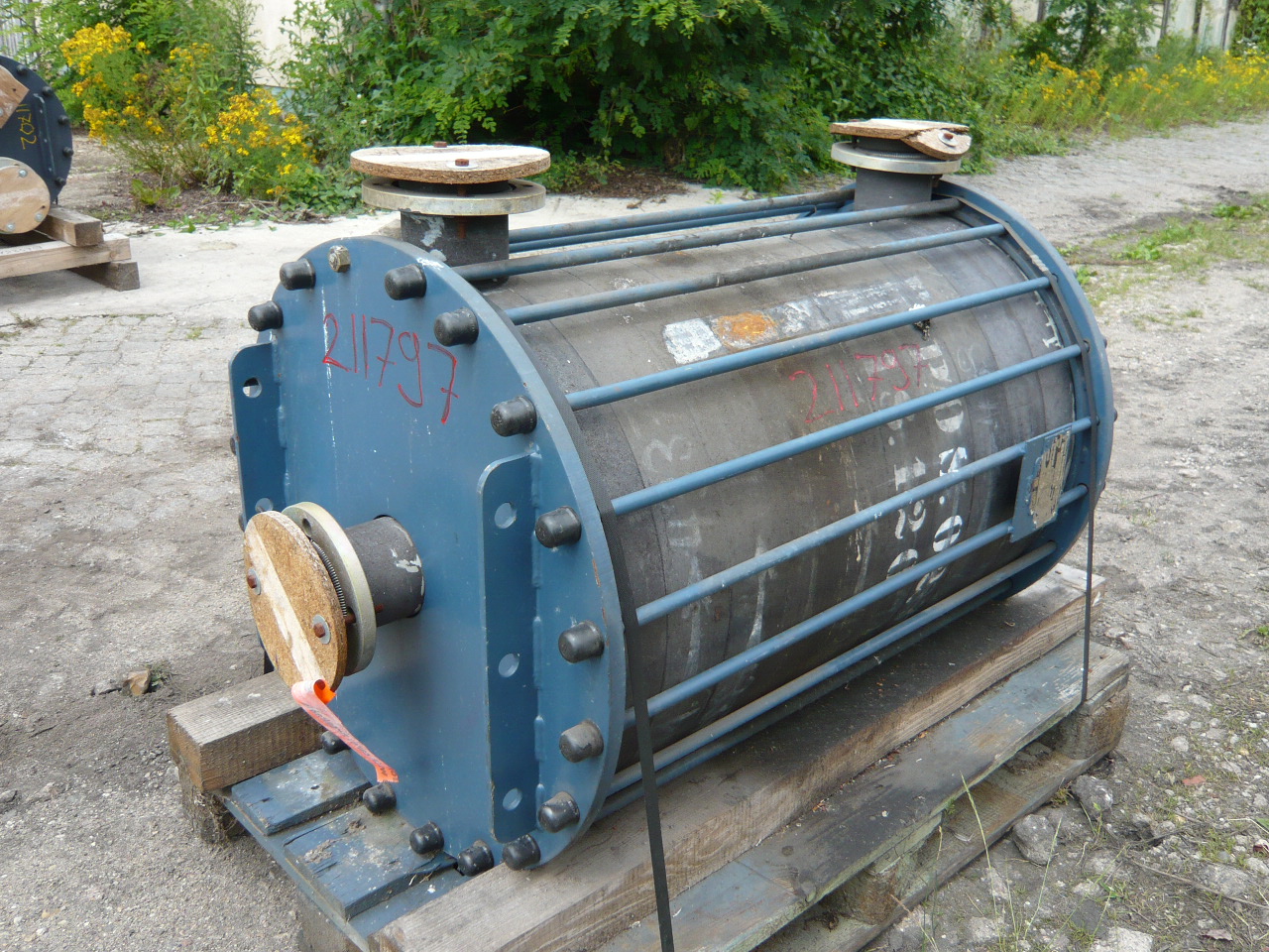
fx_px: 1136
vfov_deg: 45.4
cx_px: 634
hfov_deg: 58.4
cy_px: 476
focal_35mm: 31
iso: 100
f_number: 2.8
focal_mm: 4.6
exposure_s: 1/400
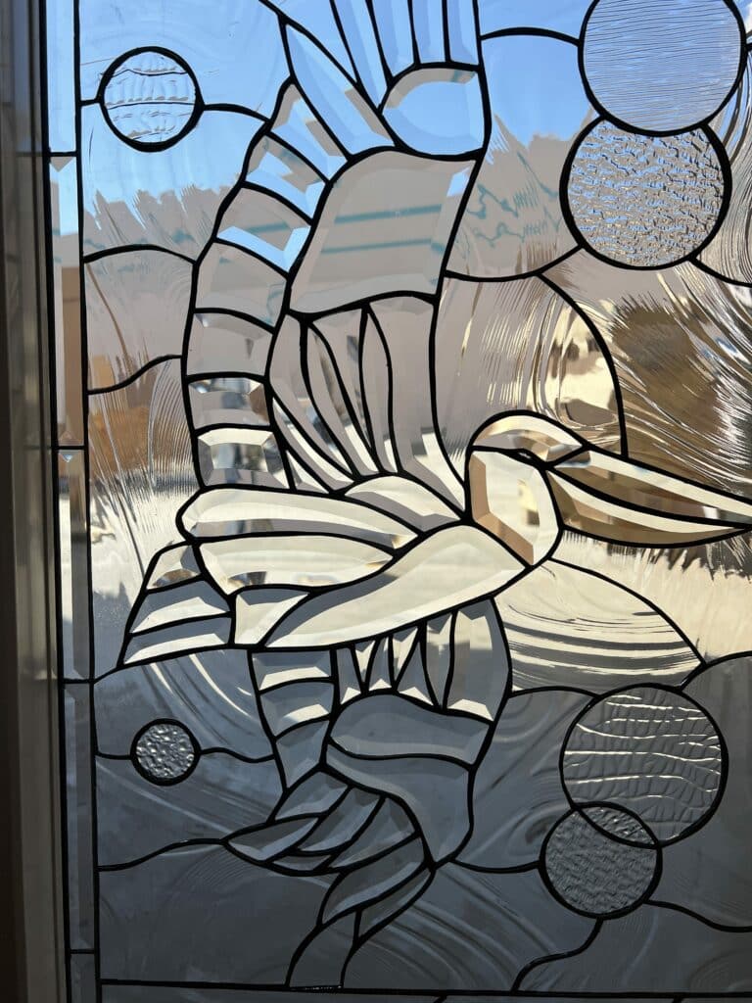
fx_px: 753
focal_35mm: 26
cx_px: 376
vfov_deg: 67.3
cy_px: 502
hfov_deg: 53.1
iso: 50
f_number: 1.5
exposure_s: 1/2762
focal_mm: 5.7
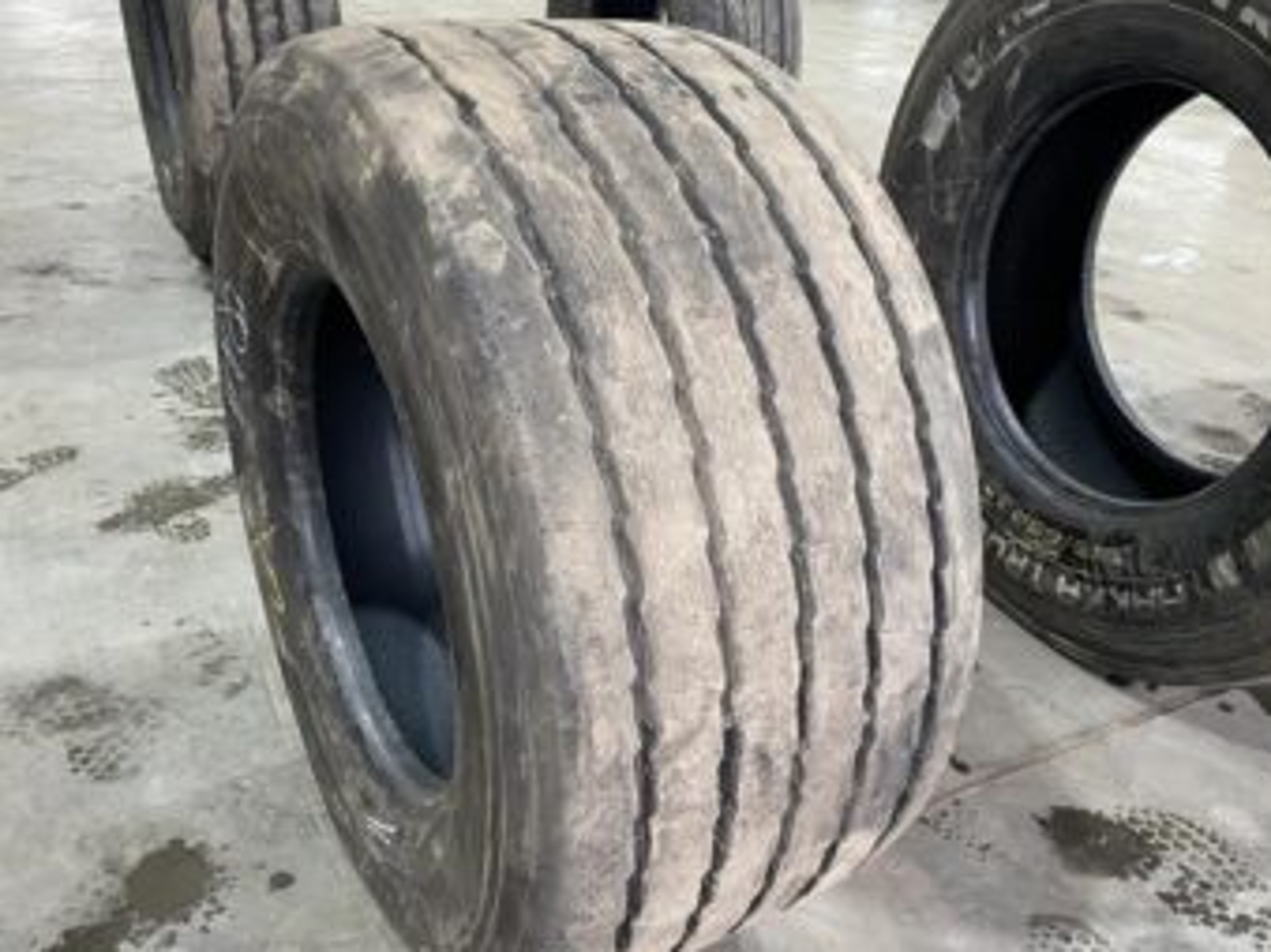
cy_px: 515
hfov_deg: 55.3
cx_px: 686
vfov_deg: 42.9
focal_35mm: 33
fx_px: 1211
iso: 100
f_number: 1.8
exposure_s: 1/50
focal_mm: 4.25
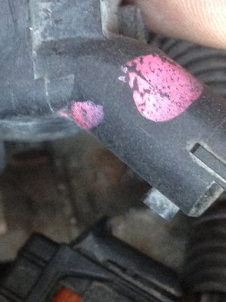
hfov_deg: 14.5
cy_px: 192
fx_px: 879
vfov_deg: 19.4
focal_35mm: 101
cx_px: 12
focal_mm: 4.12
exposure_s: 1/20
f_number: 2.4
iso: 400
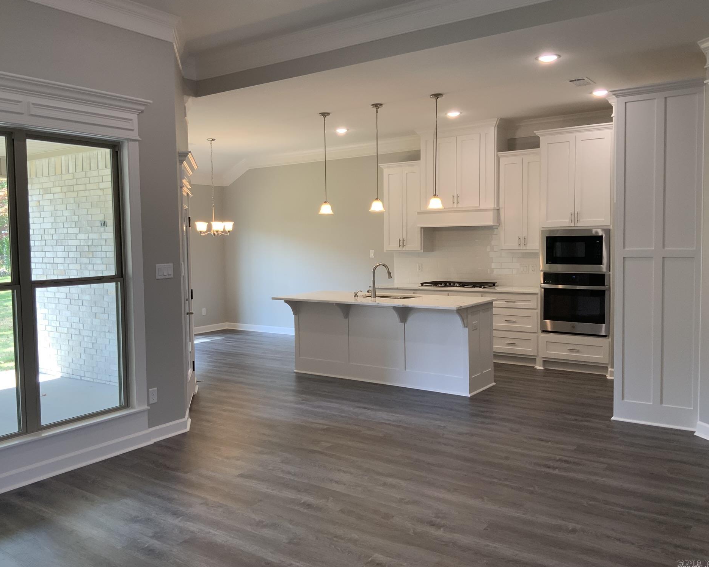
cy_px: 277
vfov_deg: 47.1
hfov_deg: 57.1
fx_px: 650
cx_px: 326
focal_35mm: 31
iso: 50
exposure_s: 1/120
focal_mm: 3
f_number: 1.8
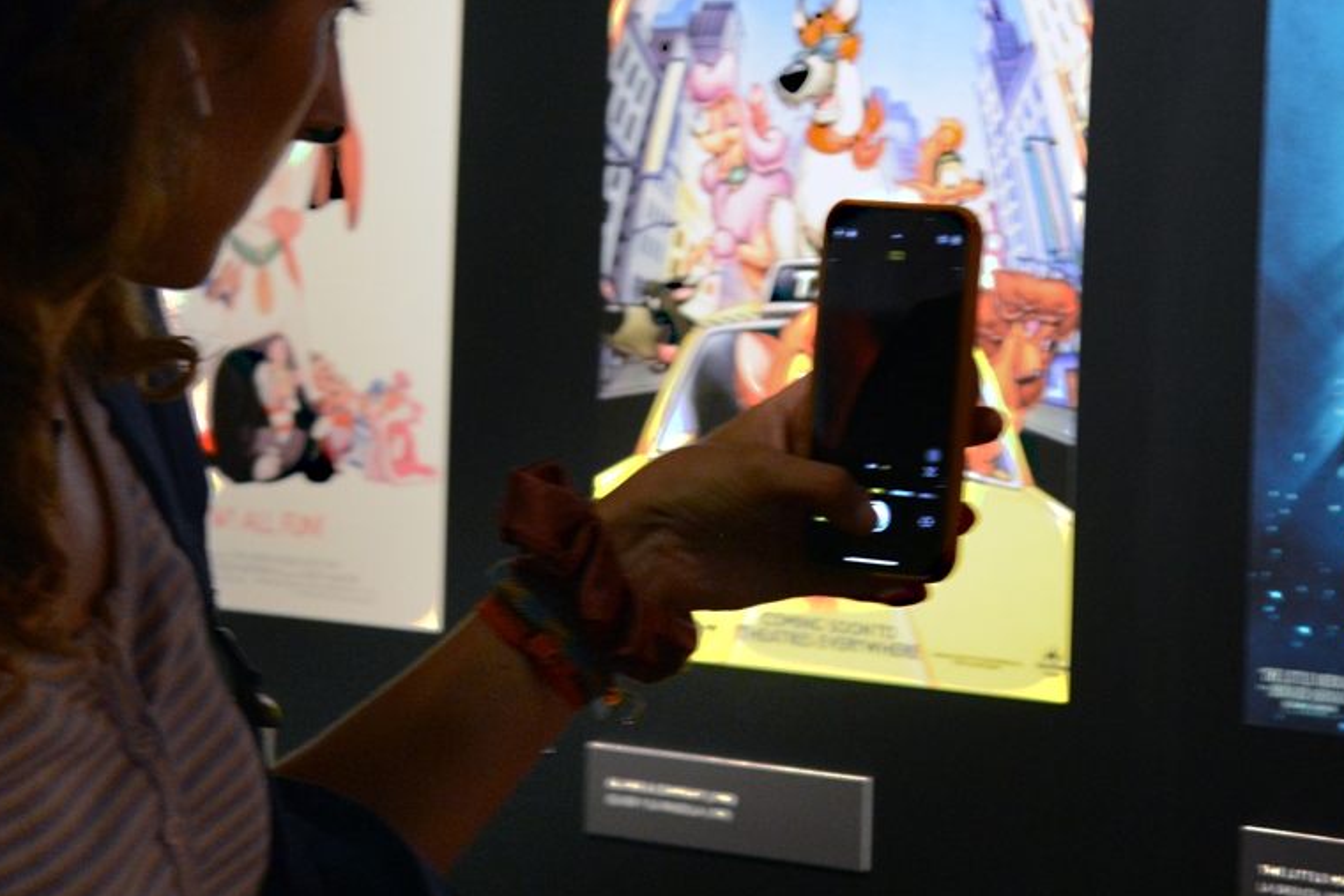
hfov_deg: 12.0
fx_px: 6385
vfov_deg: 8.0
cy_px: 130
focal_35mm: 171
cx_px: 644
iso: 2000
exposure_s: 1/25
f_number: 4
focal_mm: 65
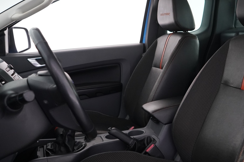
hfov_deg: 43.7
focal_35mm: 44
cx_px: 169
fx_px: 298
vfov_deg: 30.4
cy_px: 67
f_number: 3.5
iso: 4000
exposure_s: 1/60
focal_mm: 28
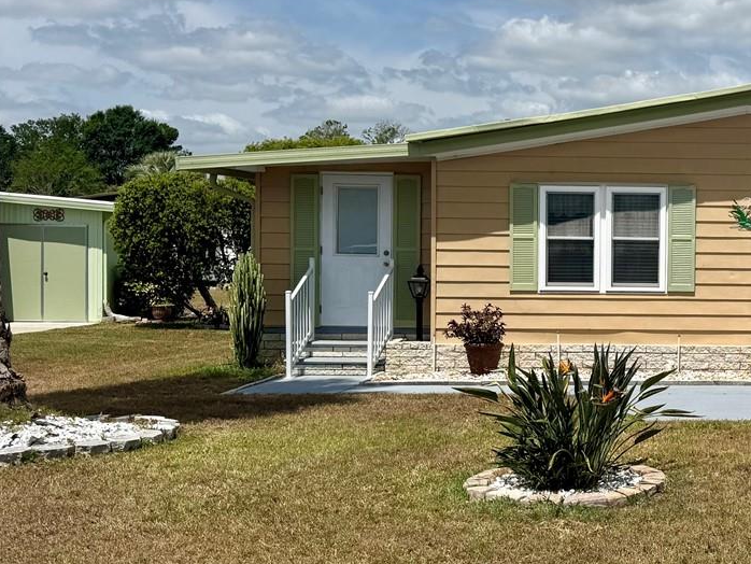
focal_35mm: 55
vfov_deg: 26.6
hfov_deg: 32.1
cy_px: 272
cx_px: 754
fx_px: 1194
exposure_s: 1/9009
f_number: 1.78
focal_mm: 6.76
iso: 80
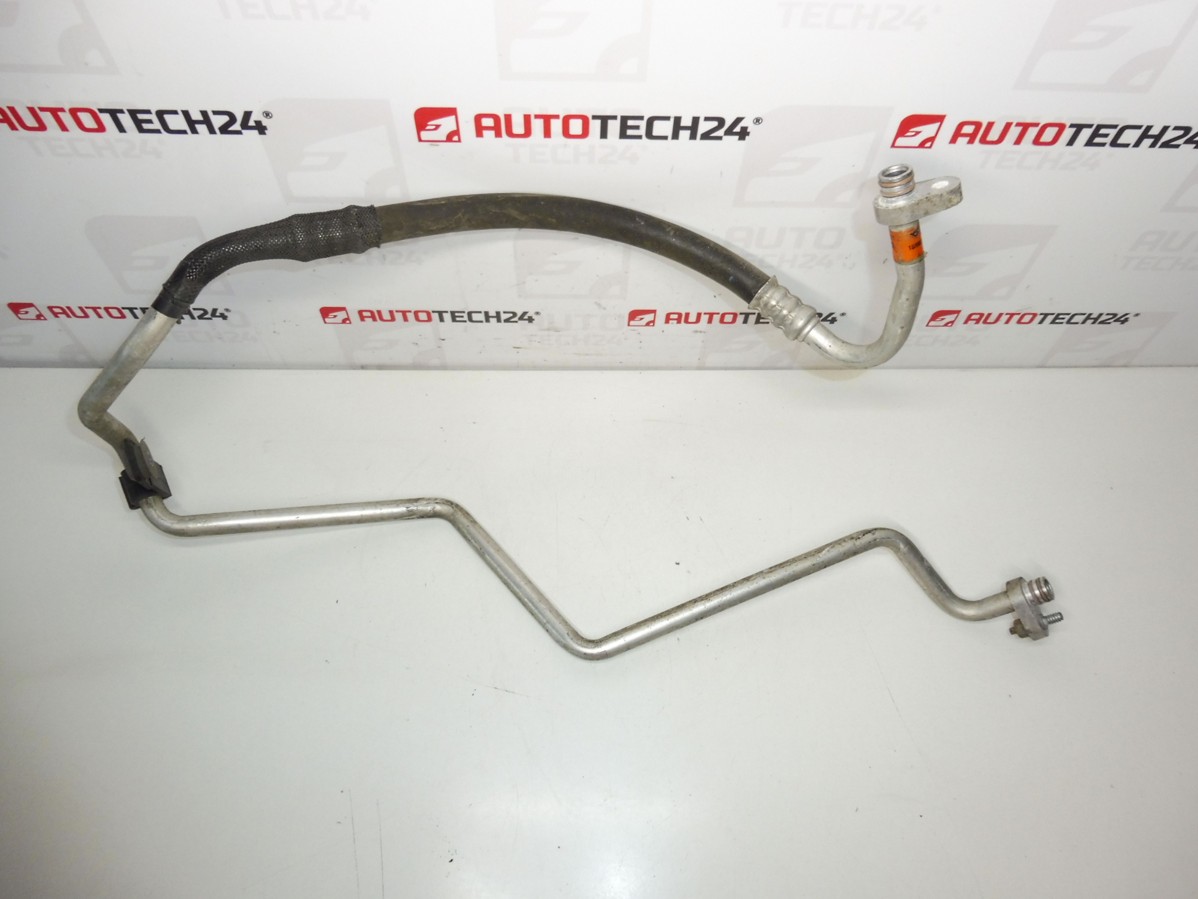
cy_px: 450
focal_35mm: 24
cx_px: 599
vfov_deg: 56.8
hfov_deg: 71.6
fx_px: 831
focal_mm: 4.3
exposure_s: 1/100
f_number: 3.5
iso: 200
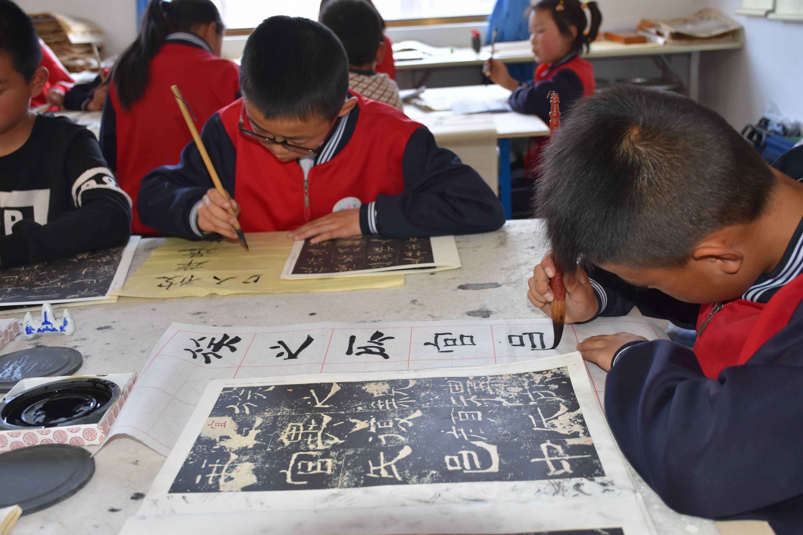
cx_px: 402
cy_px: 268
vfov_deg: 33.0
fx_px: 903
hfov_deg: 47.9
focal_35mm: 40
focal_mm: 27
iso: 400
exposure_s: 1/60
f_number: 4
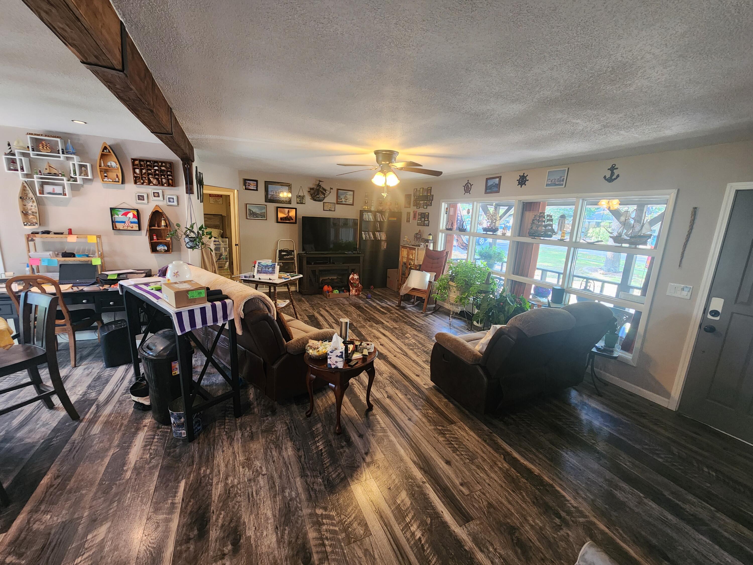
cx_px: 376
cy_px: 282
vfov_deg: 89.9
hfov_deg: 106.2
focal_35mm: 13
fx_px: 283
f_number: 2.2
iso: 400
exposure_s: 1/40
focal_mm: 2.2
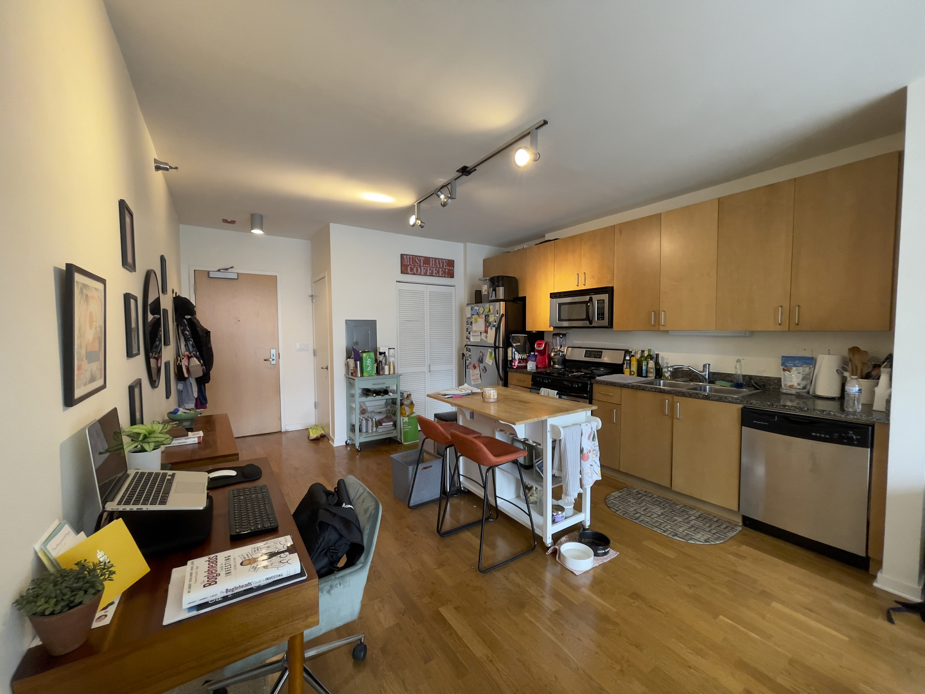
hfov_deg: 106.2
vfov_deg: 89.9
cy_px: 347
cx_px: 462
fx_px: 347
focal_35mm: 13
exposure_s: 1/60
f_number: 2.4
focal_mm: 1.54
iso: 250
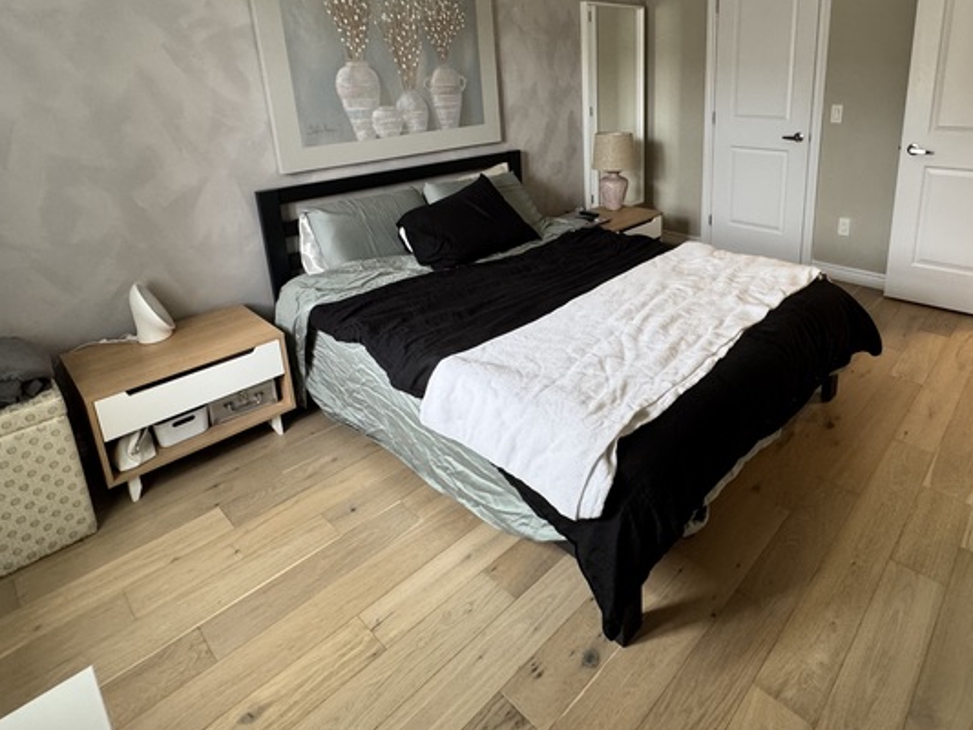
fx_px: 590
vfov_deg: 61.2
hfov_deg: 77.8
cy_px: 219
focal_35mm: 21
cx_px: 599
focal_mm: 2.22
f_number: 2.2
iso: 250
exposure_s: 1/60
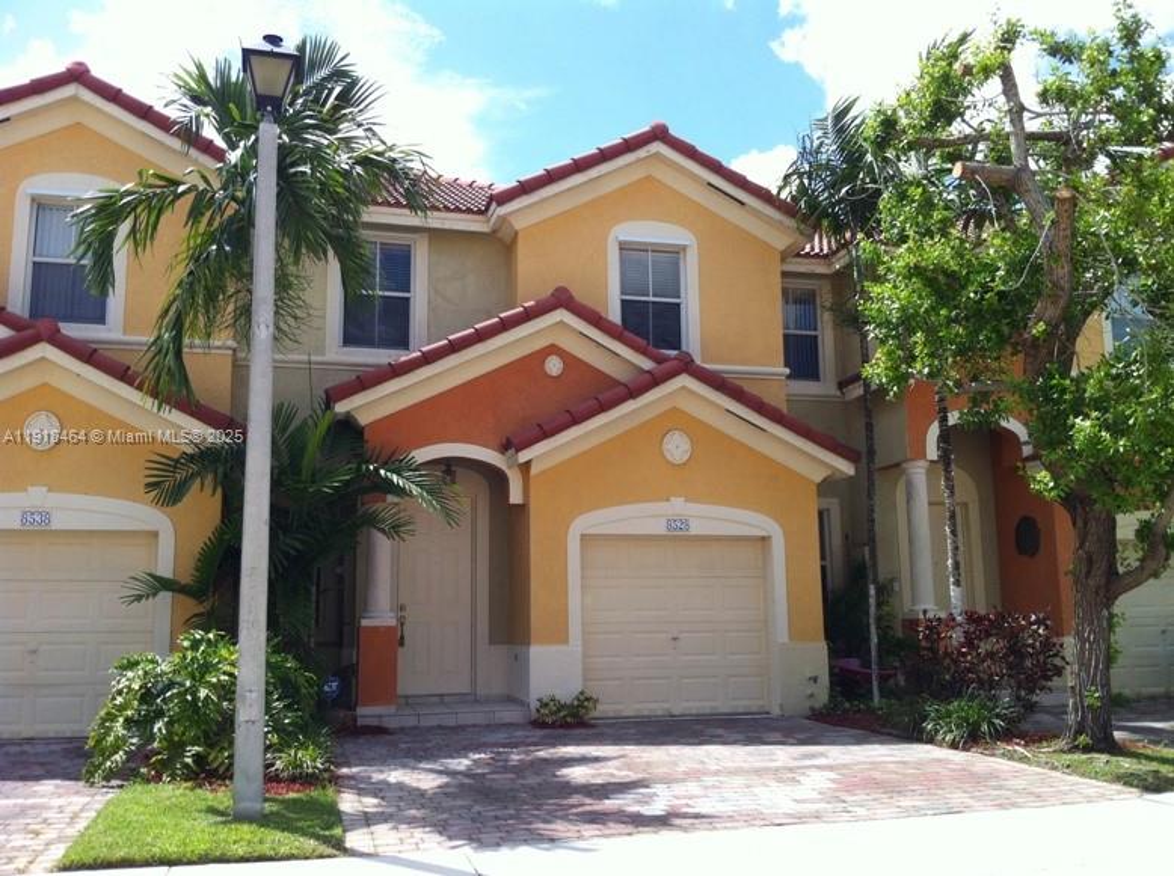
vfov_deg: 40.6
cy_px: 438
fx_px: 1185
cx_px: 587
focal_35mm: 35
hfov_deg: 52.7
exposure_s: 1/794
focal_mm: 3.85
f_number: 2.8
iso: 80
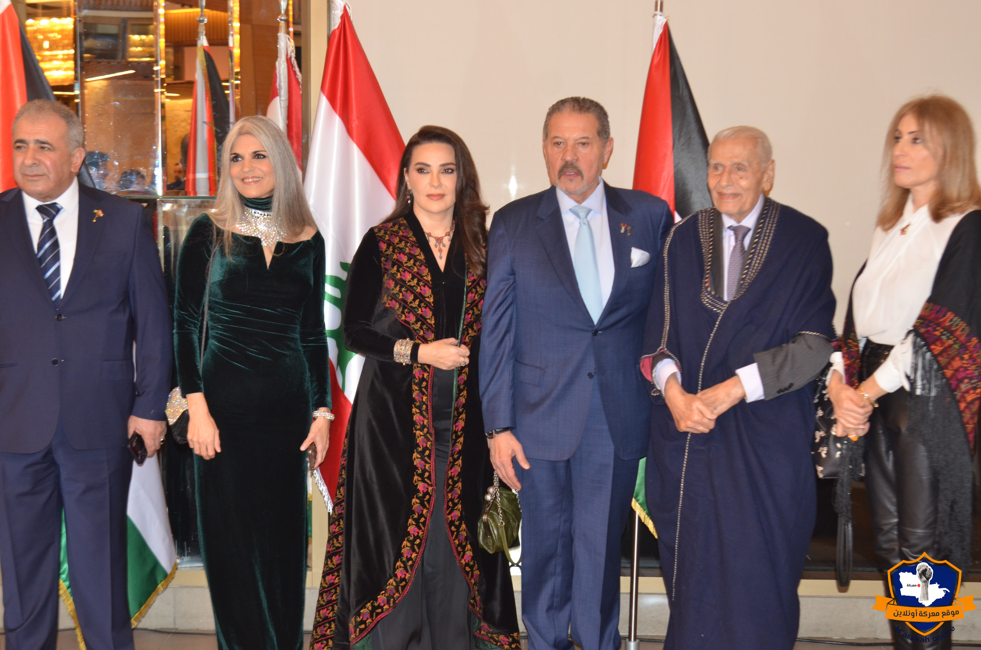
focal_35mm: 57
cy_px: 325
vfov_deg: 23.7
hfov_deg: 35.1
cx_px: 490
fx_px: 1550
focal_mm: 38
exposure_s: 1/60
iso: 800
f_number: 4
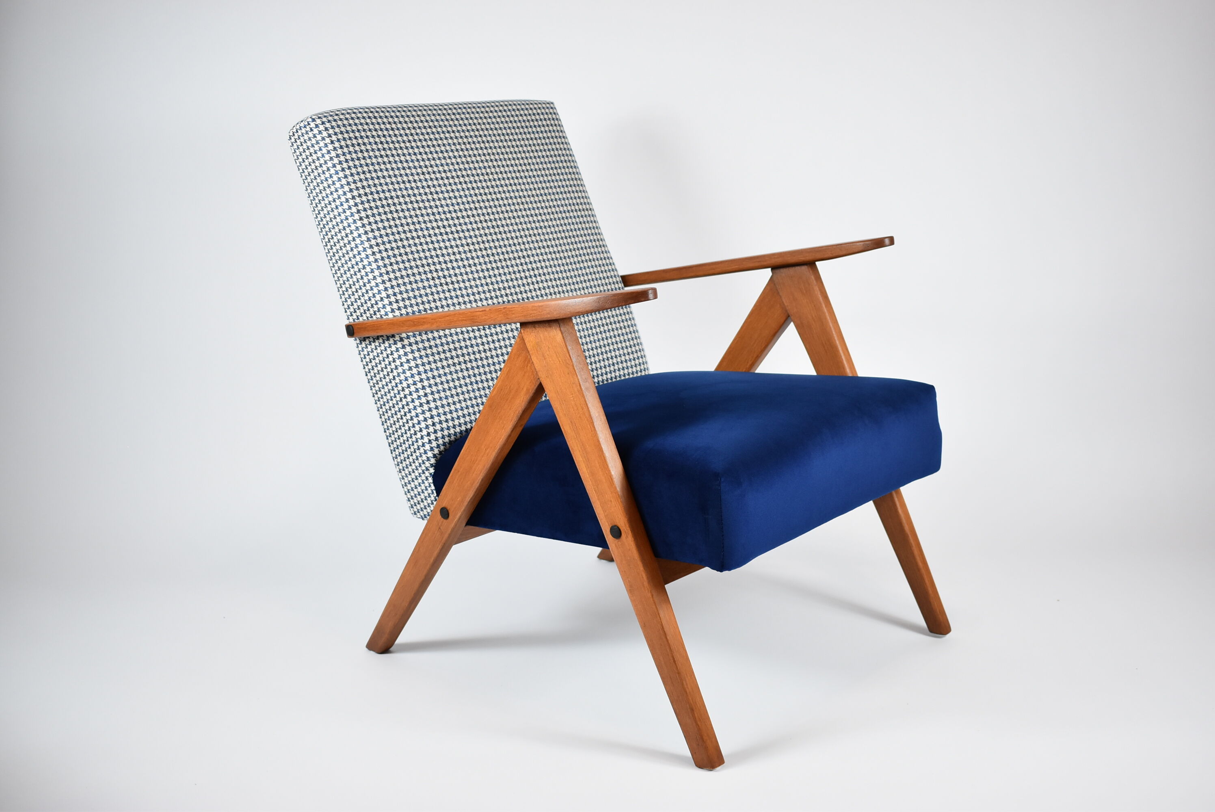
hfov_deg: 46.4
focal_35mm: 42
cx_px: 608
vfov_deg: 31.9
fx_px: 1419
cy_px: 406
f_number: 4.5
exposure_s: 1/125
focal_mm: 28
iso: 800
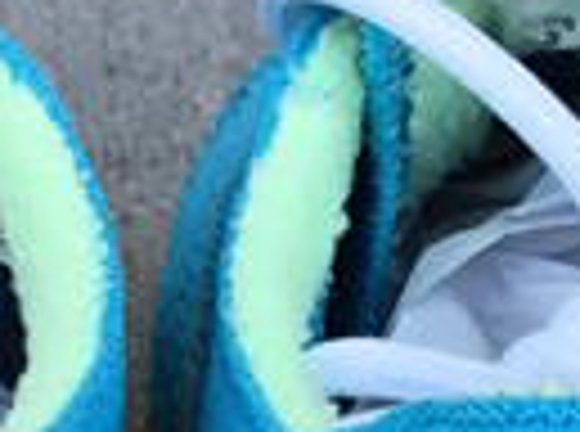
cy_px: 704
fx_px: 3626
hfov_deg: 9.1
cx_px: 261
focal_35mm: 217
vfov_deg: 6.7
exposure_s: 1/172
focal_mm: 3.3
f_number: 2.4
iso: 25
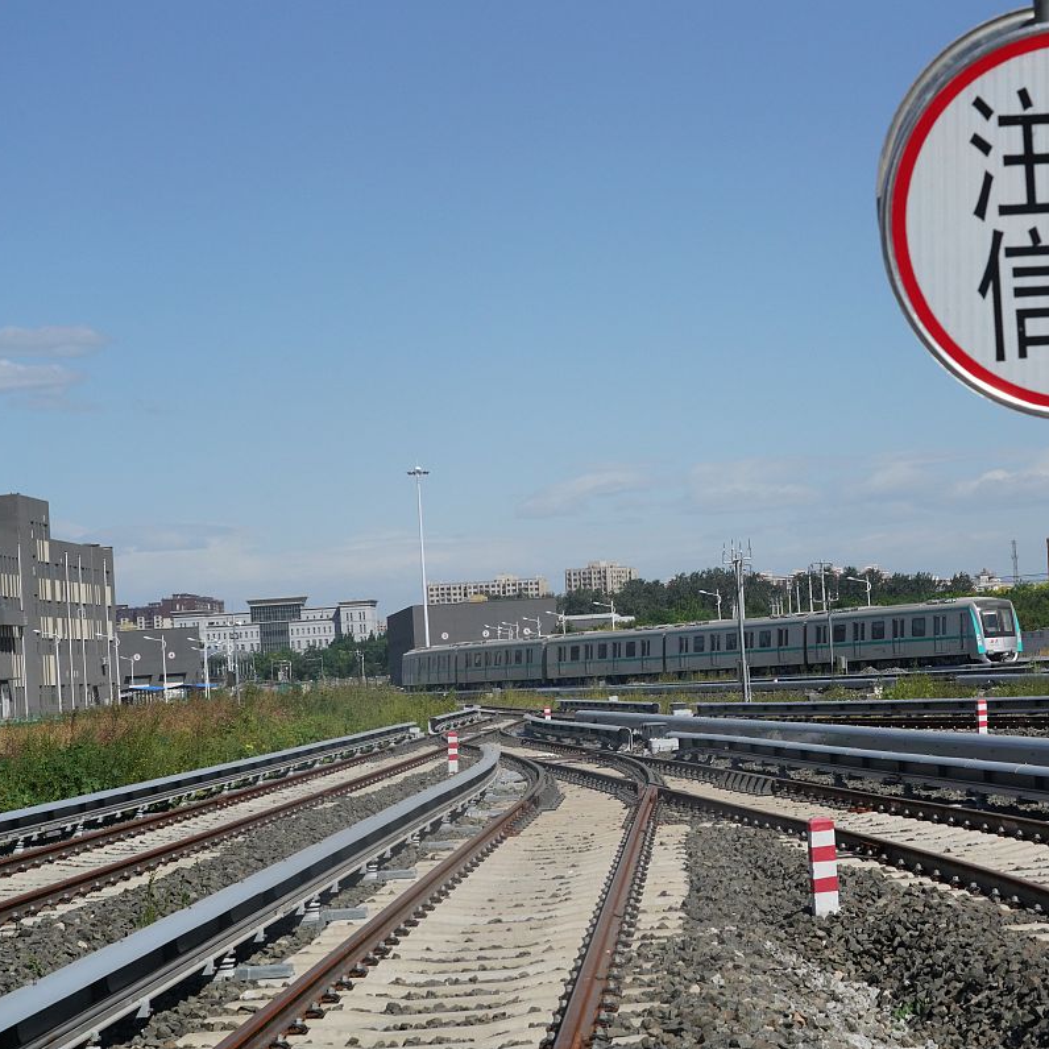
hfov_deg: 19.0
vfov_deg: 19.1
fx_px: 3120
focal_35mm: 91
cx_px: 776
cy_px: 526
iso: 2000
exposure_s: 1/2500
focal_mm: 71
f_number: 14
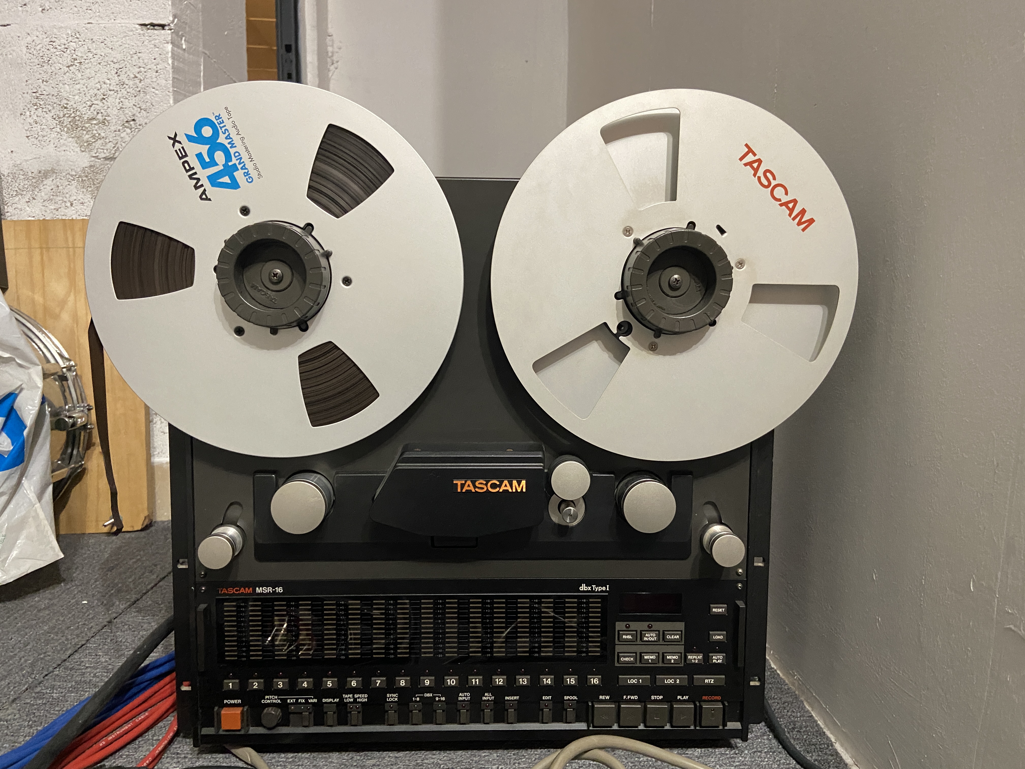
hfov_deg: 67.3
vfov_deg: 53.1
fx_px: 770
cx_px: 512
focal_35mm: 26
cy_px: 384
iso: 500
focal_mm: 4.25
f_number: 1.8
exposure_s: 1/50
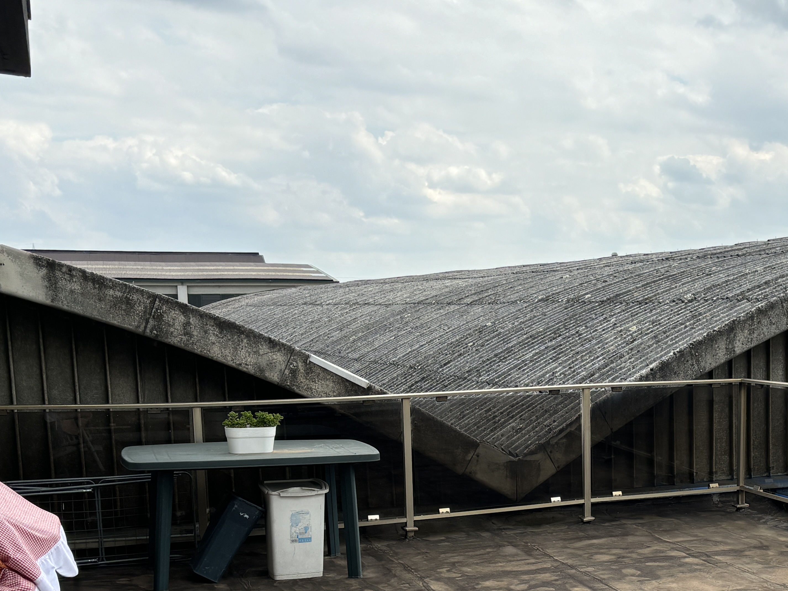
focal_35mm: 52
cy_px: 485
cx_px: 647
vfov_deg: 27.4
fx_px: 1184
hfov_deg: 35.5
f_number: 1.6
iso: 50
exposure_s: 1/1845
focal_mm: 5.96
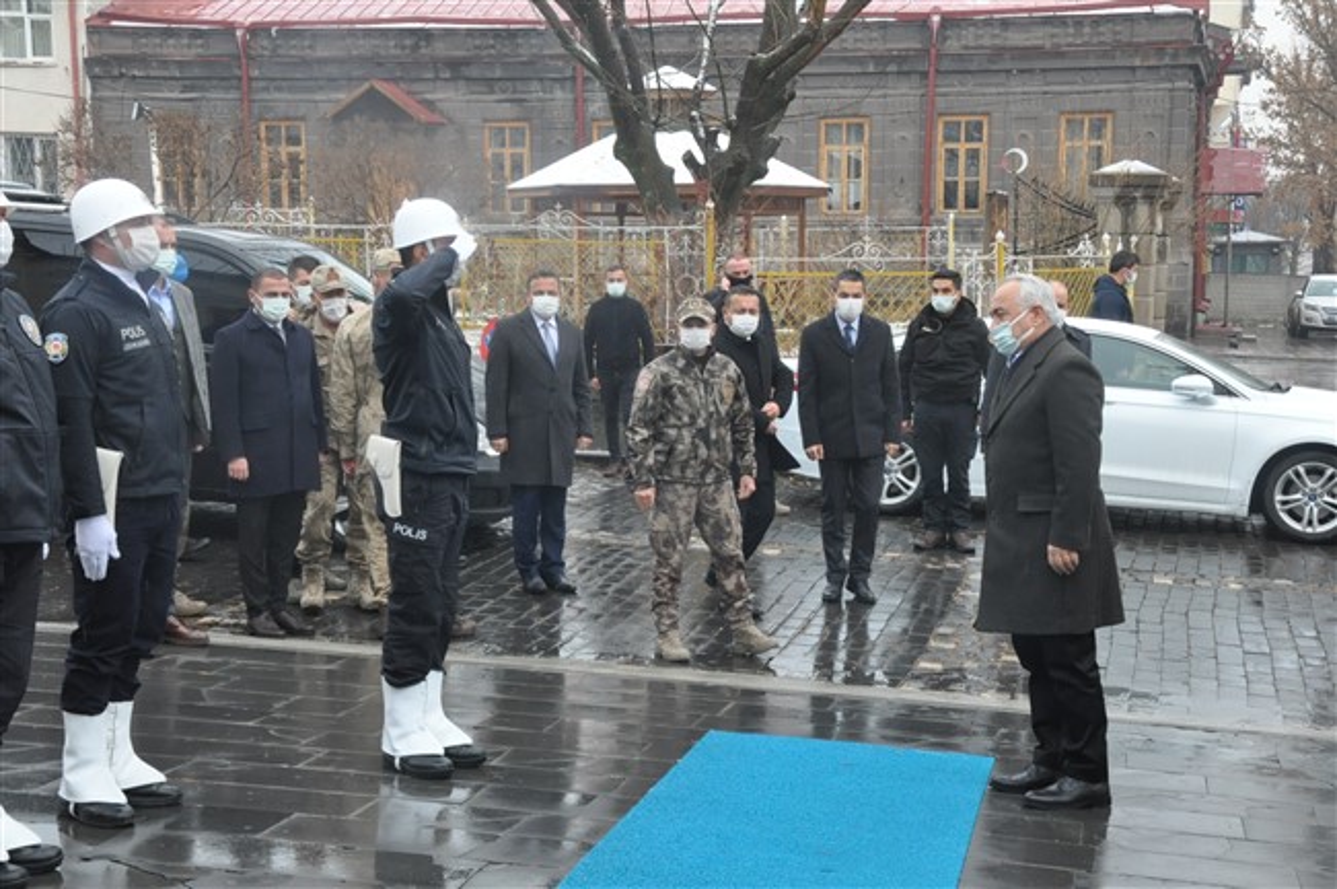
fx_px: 2115
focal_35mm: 57
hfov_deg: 35.1
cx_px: 668
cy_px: 444
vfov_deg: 23.7
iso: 1250
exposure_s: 1/125
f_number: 11
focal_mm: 38
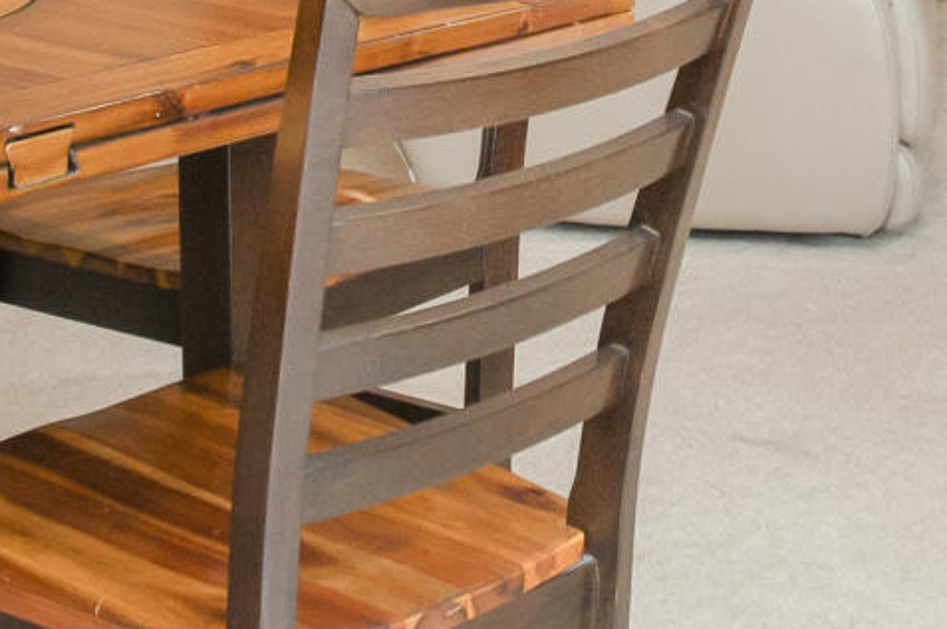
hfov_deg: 19.1
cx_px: 480
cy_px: 65
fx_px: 2812
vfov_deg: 12.7
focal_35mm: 107
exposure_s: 1/125
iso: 640
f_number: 4
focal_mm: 17
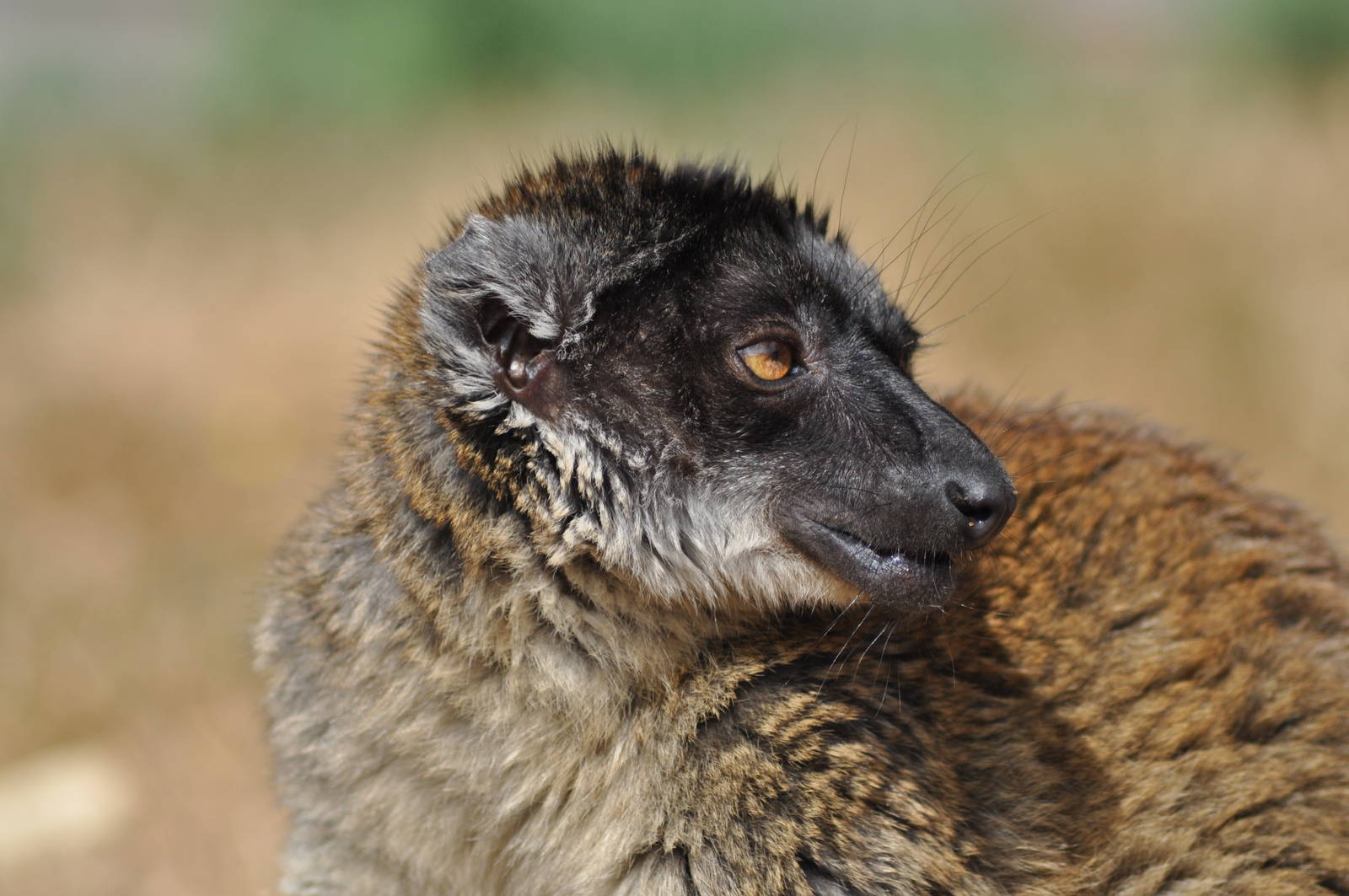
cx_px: 674
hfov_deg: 5.7
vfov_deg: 3.8
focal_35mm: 360
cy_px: 448
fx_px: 13475
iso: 400
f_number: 5.6
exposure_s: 1/2000
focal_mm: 240
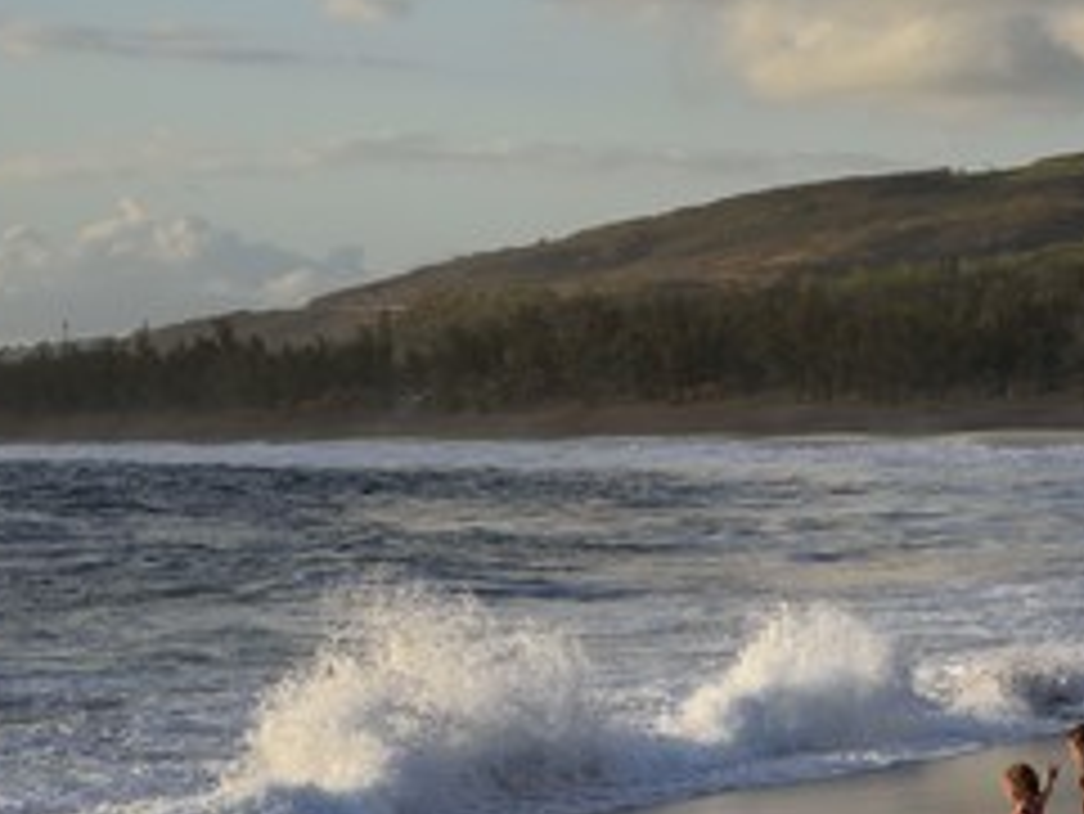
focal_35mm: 144
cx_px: 589
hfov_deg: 13.7
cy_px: 598
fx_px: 4512
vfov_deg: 10.3
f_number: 14
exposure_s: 1/250
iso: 400
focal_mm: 86
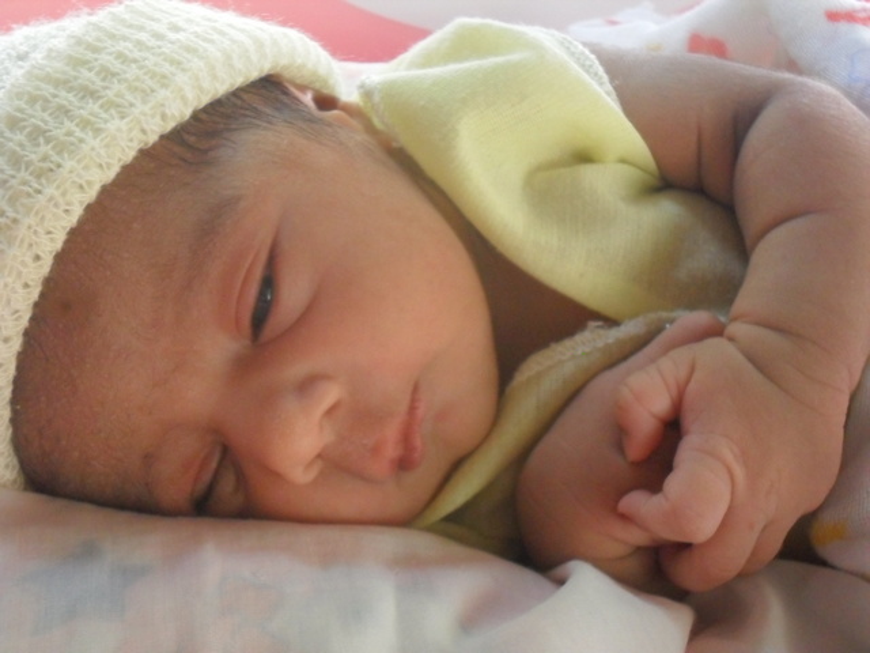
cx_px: 435
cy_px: 326
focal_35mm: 52
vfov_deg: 28.0
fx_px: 1307
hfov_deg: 36.8
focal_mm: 9.3
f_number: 5
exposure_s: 1/45
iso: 400
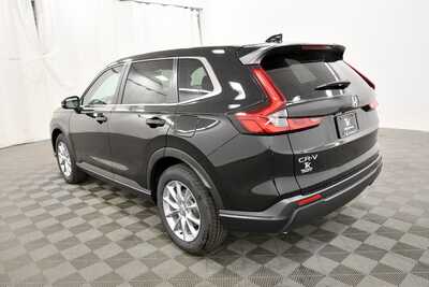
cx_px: 214
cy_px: 144
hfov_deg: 67.4
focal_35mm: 27
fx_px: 322
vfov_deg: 48.0
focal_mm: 18
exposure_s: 1/125
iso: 1800
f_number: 5.6
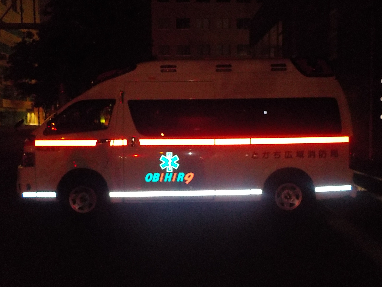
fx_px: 331
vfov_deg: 46.8
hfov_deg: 60.0
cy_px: 144
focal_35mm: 30
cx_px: 191
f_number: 3.3
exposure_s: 1/4
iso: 800
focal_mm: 4.1
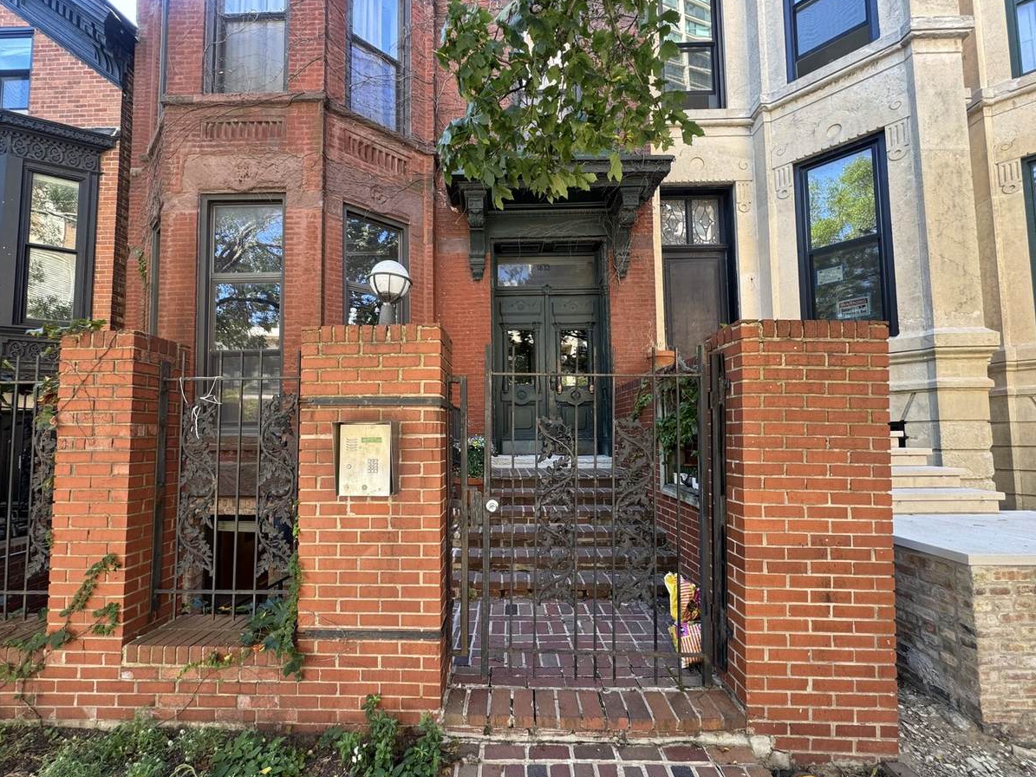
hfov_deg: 98.1
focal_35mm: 15
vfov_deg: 81.7
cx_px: 495
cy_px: 408
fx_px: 449
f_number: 2.2
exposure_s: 1/99
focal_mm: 2.22
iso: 80
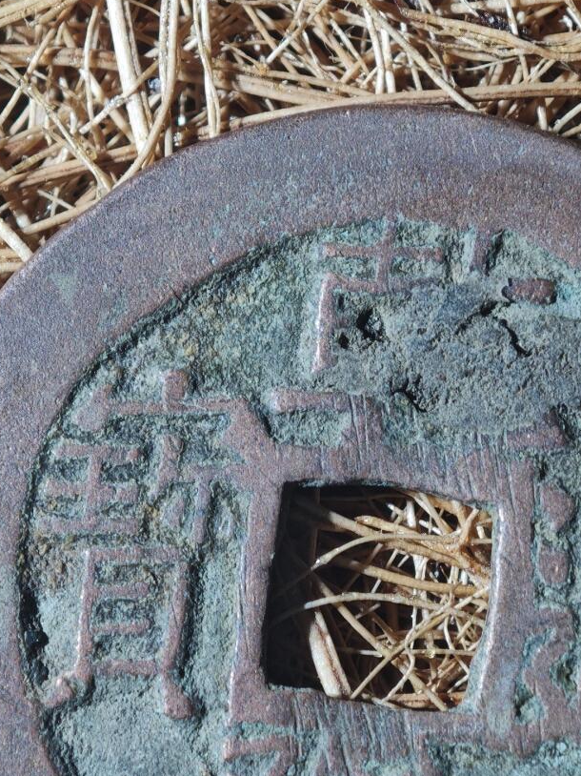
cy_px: 510
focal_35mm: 188
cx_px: 385
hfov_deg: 7.9
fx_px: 4209
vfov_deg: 10.5
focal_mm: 9
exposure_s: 1/100
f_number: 2
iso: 80
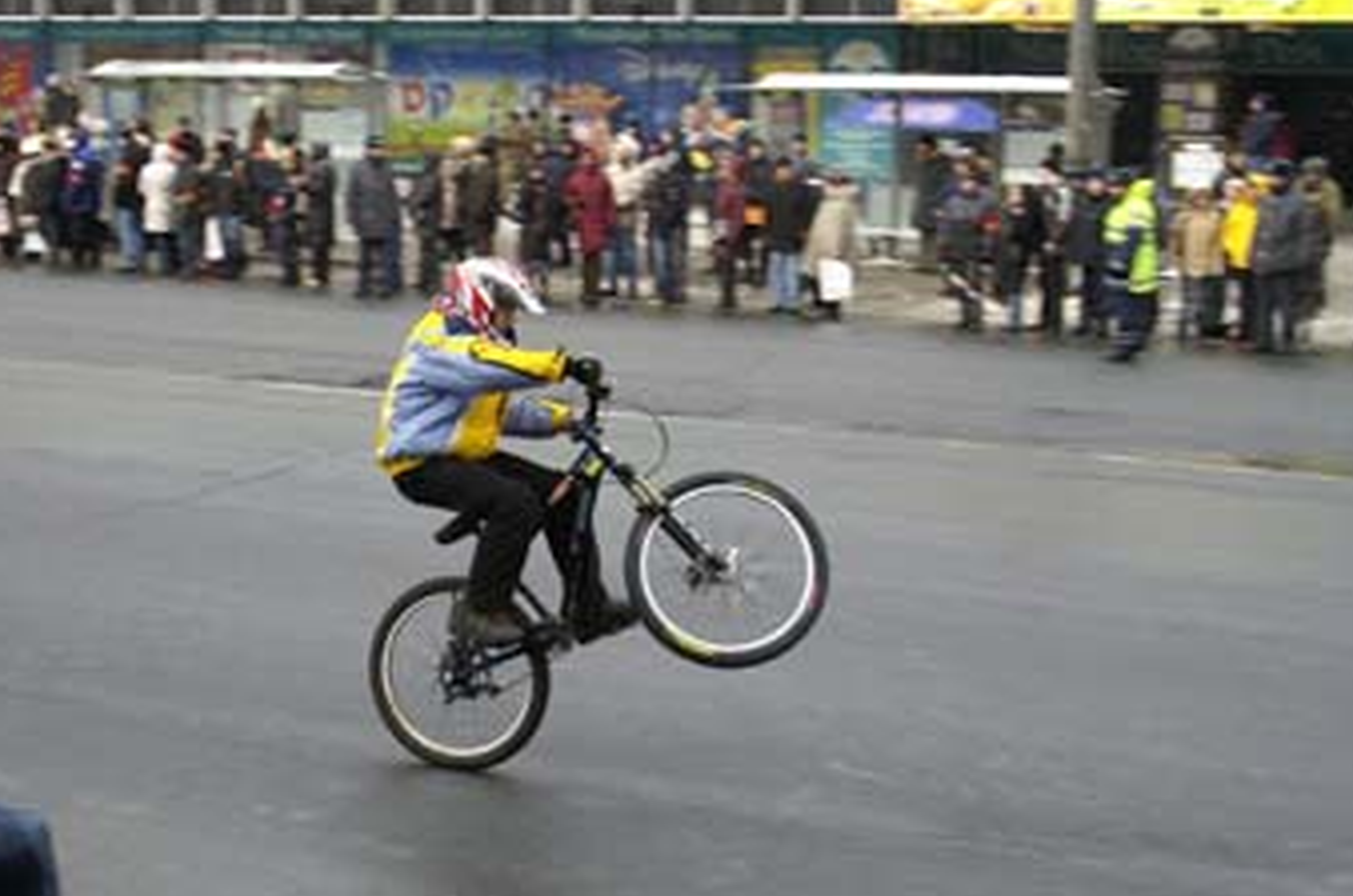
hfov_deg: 33.3
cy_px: 502
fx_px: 2251
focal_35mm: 60
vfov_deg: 22.5
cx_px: 492
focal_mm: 30
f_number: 10
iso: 100
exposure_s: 1/80
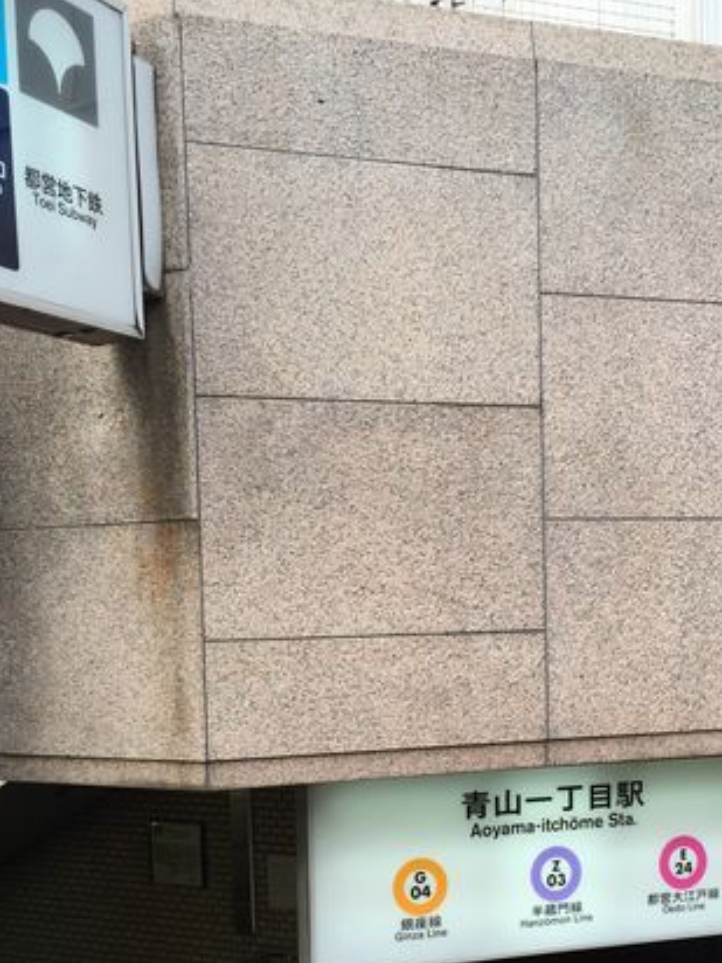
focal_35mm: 45
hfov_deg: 32.1
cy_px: 676
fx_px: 1251
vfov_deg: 41.3
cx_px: 428
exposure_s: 1/356
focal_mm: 4.15
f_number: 2.2
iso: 32
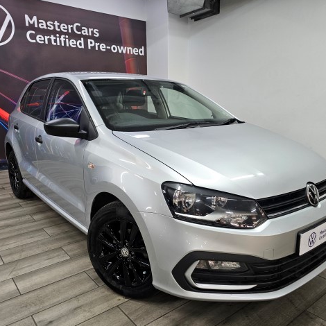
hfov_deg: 57.3
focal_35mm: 28
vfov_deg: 57.3
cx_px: 173
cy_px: 164
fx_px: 298
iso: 250
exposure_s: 1/100
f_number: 1.7
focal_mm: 6.3
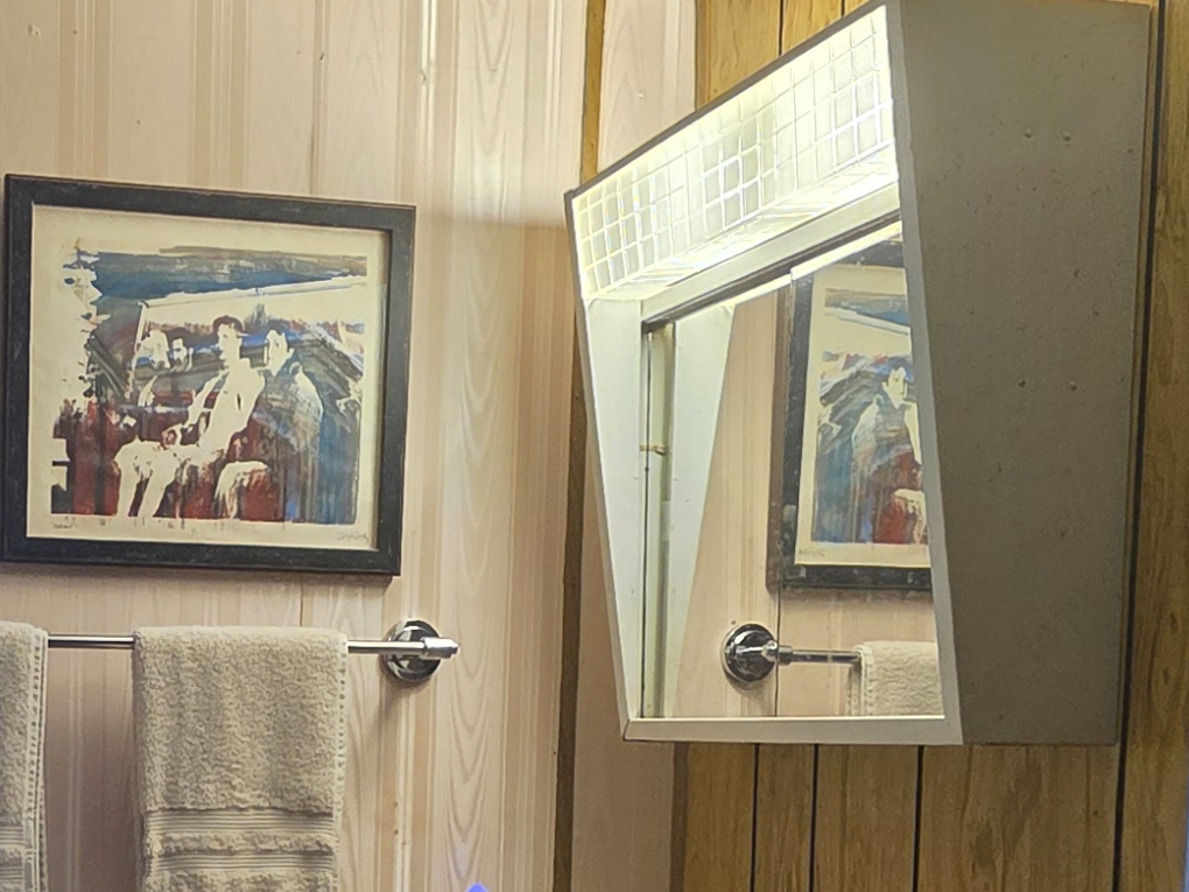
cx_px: 134
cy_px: 866
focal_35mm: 51
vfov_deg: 27.1
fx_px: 1752
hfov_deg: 35.4
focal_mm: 2.2
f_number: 1.9
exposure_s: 1/120
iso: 250
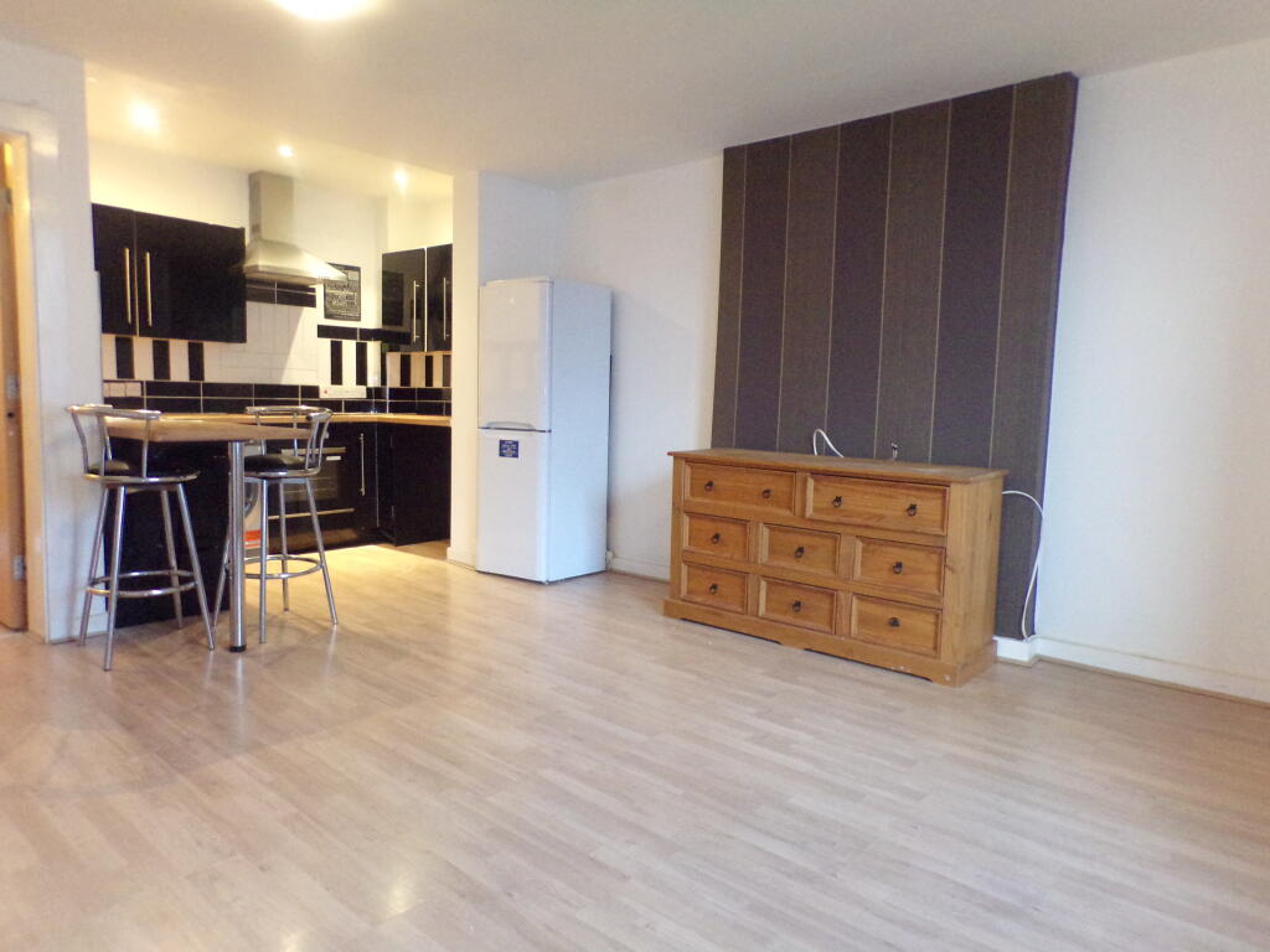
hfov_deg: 71.6
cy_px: 476
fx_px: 881
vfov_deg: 56.8
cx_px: 635
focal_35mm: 24
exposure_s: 1/17
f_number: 3
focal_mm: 4.3
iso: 698
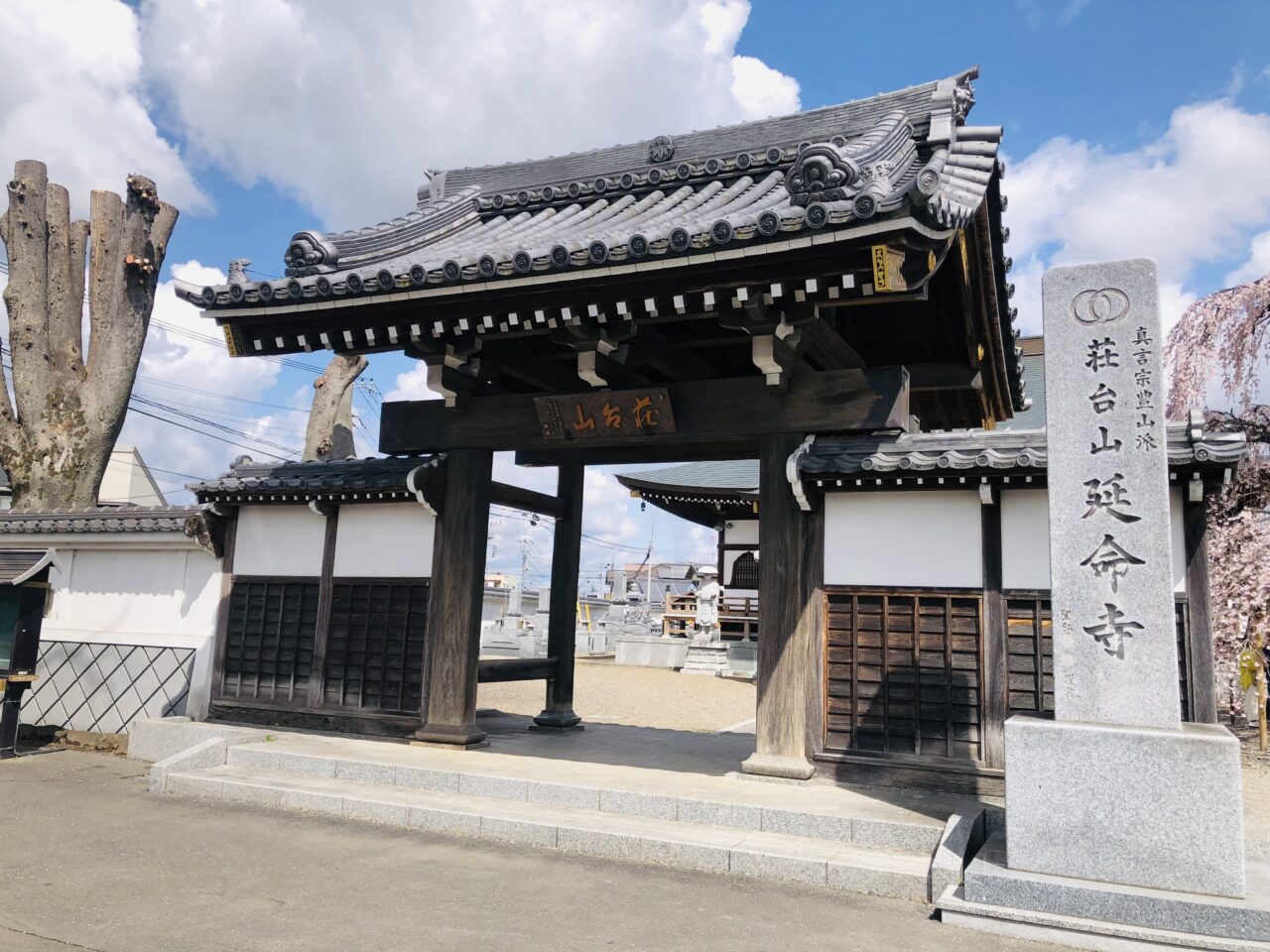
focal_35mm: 28
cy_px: 476
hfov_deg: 63.4
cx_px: 635
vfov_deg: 49.7
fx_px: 1027
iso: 20
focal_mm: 3.99
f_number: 1.8
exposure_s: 1/2183
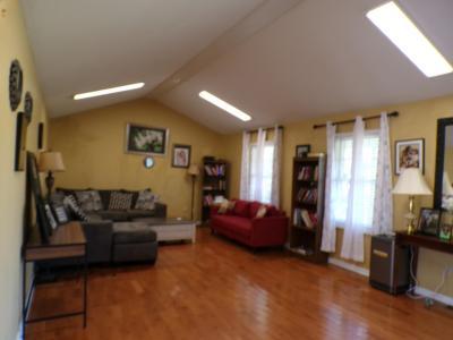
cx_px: 226
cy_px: 170
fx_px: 314
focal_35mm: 24
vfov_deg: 56.8
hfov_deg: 71.6
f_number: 3
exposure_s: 1/20
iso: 200
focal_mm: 4.3
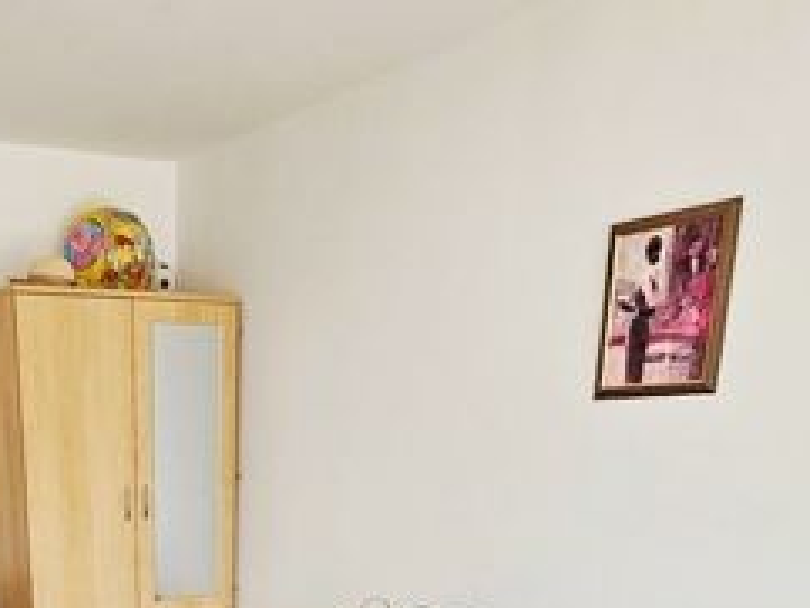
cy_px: 779
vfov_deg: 30.3
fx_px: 890
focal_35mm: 38
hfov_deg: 46.6
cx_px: 173
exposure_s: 1/50
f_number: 2.2
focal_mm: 1.7
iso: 50
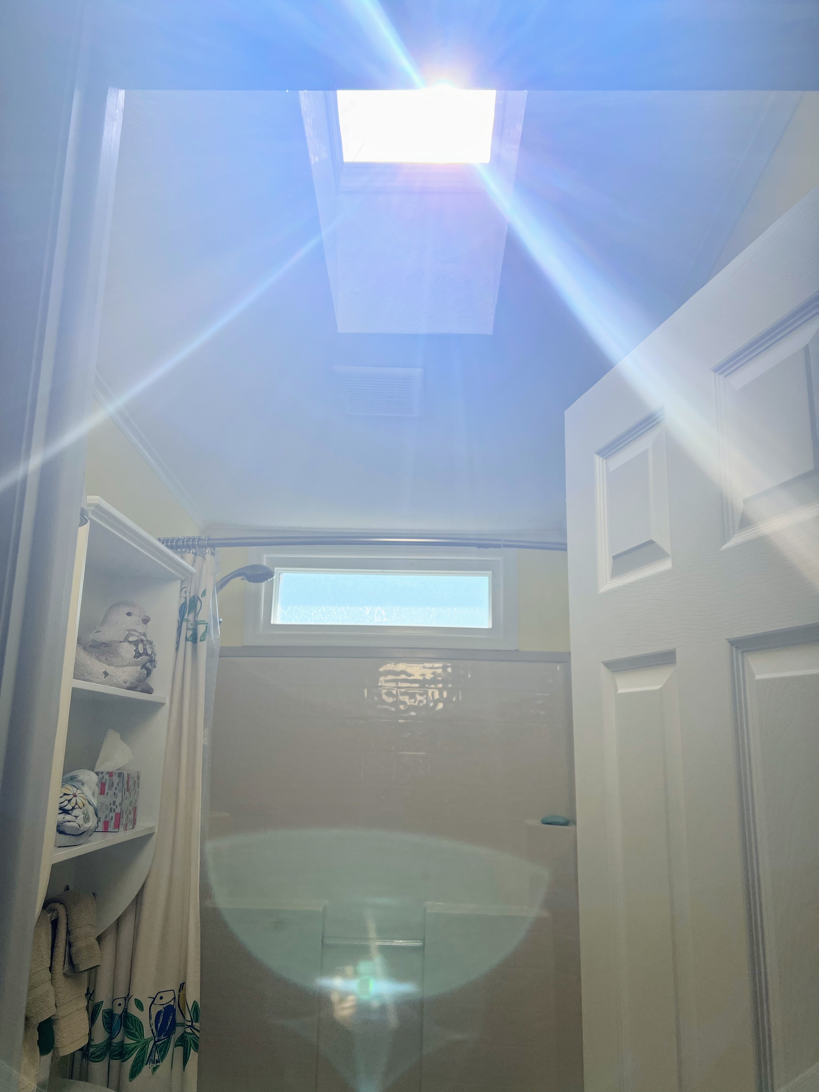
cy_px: 546
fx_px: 820
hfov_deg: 53.1
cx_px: 410
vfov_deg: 67.3
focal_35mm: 26
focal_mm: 5.7
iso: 50
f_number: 1.5
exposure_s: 1/1869
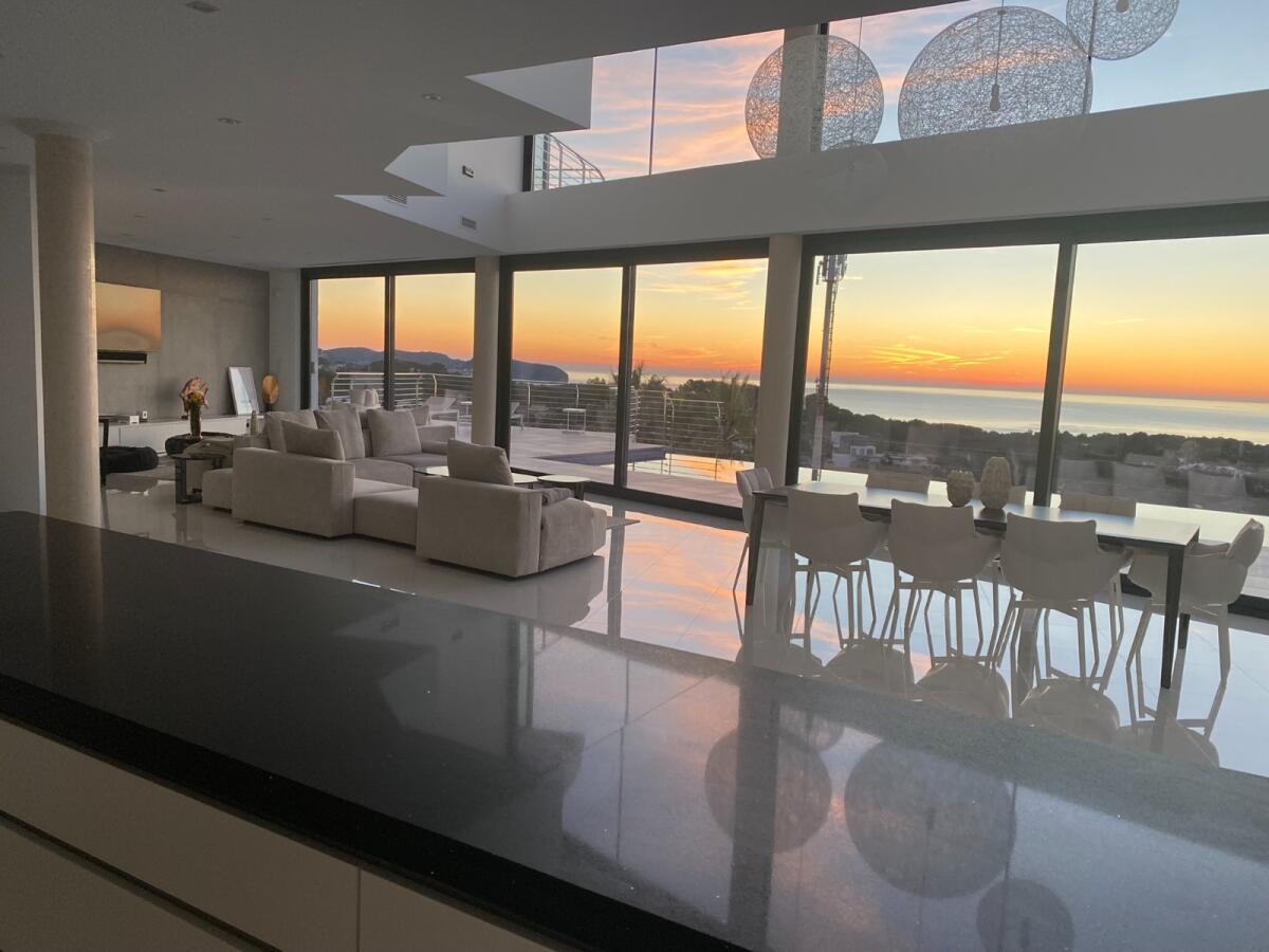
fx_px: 953
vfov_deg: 53.1
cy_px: 476
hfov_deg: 67.3
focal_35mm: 26
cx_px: 634
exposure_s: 1/121
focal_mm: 4.25
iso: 100
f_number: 1.8
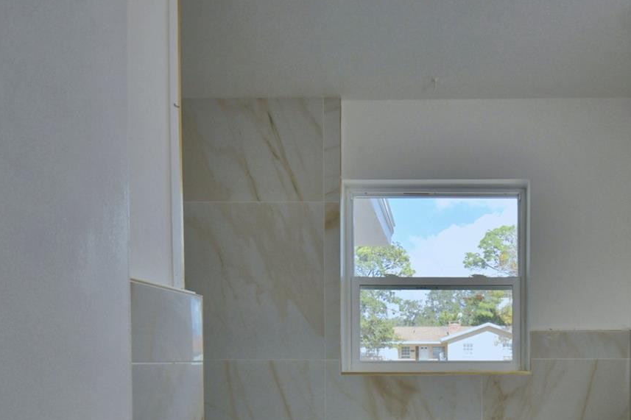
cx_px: 445
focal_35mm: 28
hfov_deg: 63.0
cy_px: 374
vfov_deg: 42.7
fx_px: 491
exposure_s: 1/400
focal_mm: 10
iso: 200
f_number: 4.5
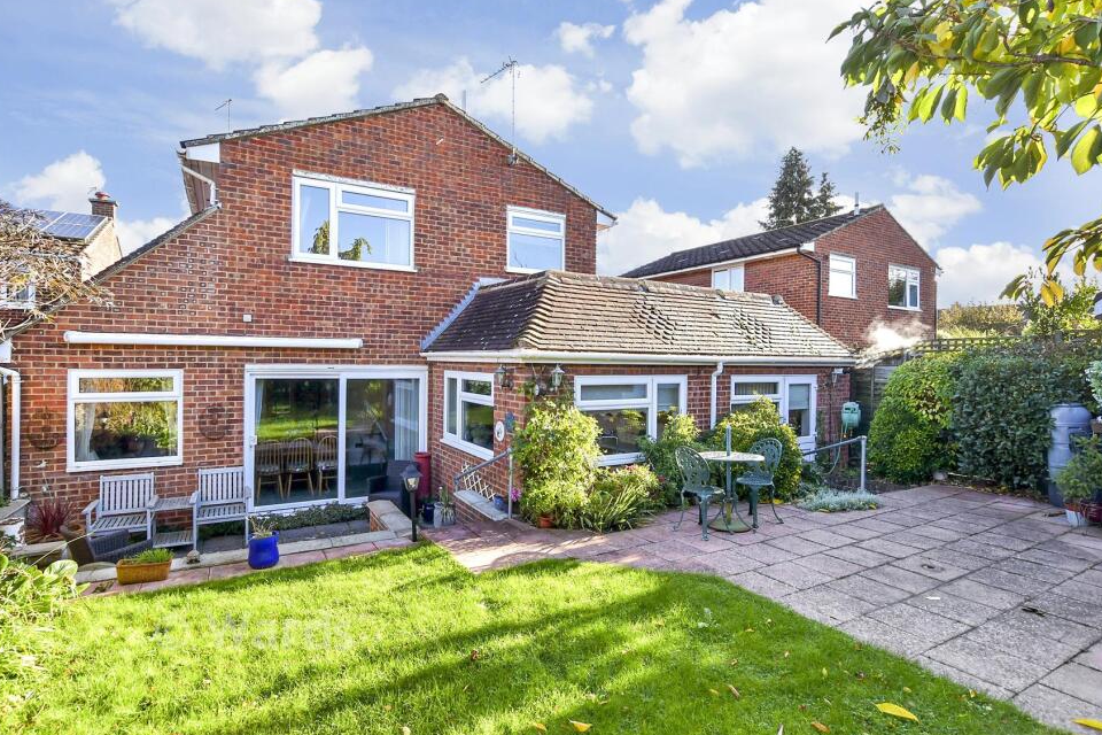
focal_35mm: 16
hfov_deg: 96.7
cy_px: 362
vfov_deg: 73.7
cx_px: 536
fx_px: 490
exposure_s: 1/200
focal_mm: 10
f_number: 8
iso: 320
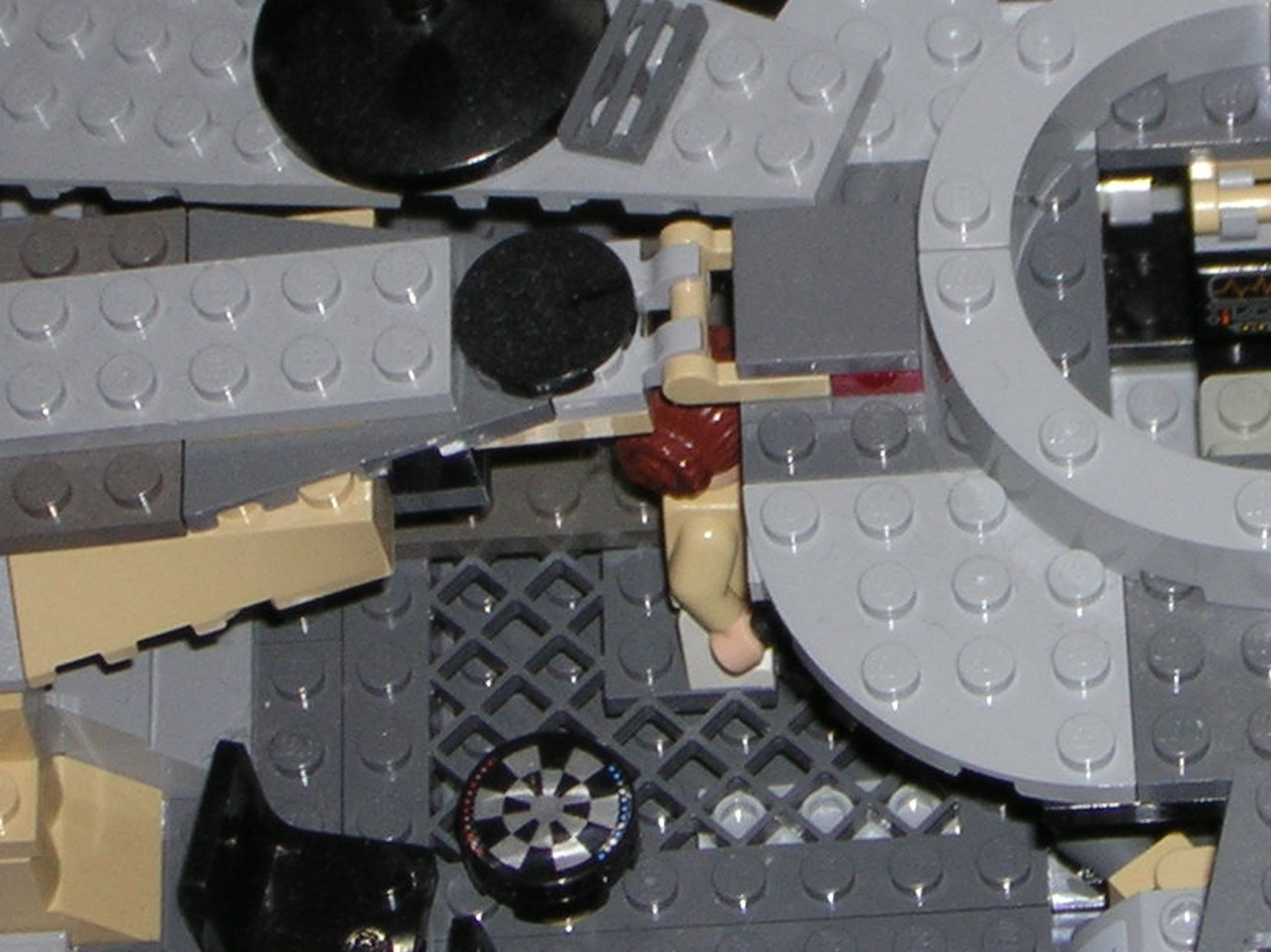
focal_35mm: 209
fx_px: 7673
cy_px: 361
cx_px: 1193
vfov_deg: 7.1
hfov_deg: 9.4
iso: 50
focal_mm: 14.1
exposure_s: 1/60.1
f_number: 4.7
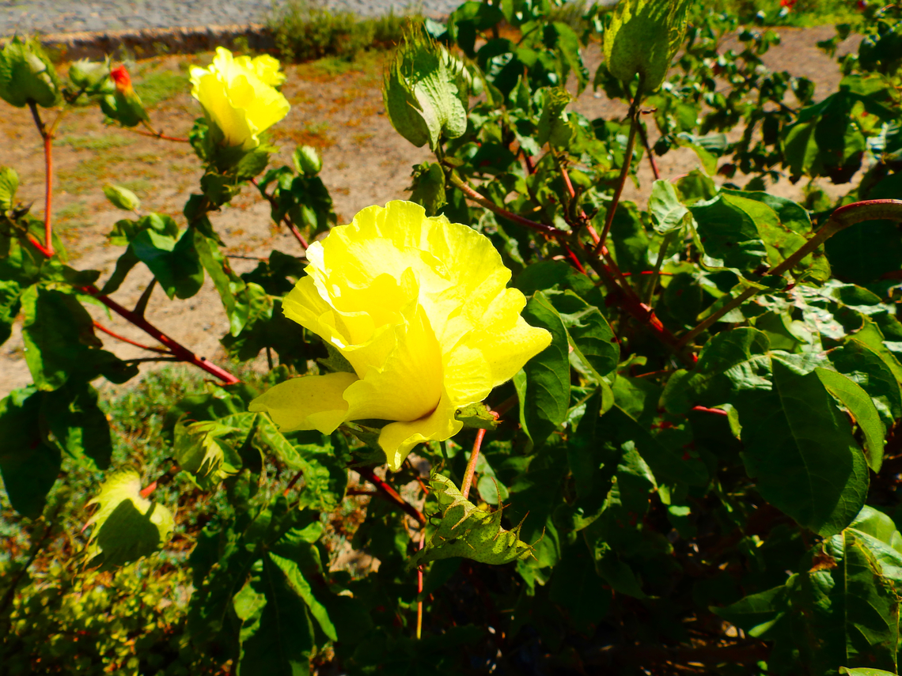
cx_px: 451
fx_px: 573
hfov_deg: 76.4
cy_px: 338
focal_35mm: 22
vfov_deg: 61.1
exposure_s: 1/640
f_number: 4.5
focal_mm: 4
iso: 80
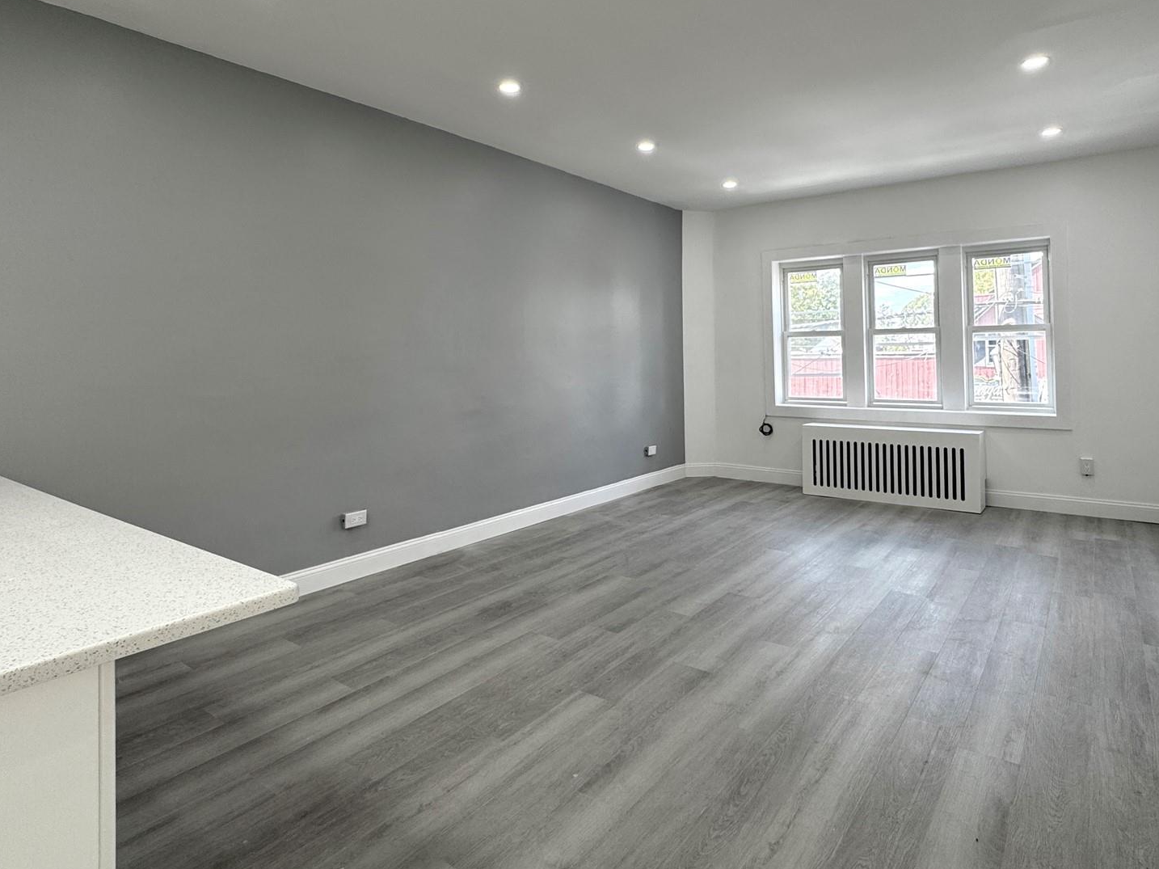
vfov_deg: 65.2
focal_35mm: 20
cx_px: 649
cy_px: 337
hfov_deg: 81.4
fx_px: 670
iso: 40
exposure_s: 1/101
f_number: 2.2
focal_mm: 2.22
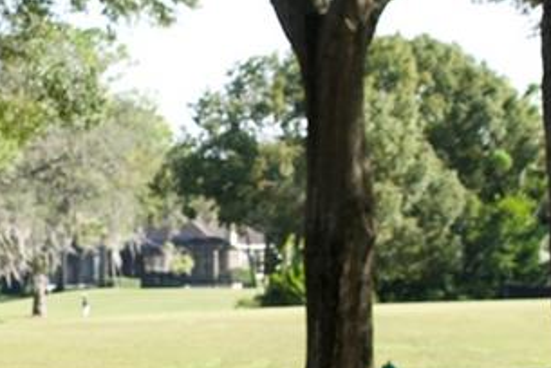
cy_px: 428
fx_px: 3370
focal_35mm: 220
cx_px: -40
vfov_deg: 6.2
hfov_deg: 9.3
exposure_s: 1/500
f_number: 4
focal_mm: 28
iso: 200
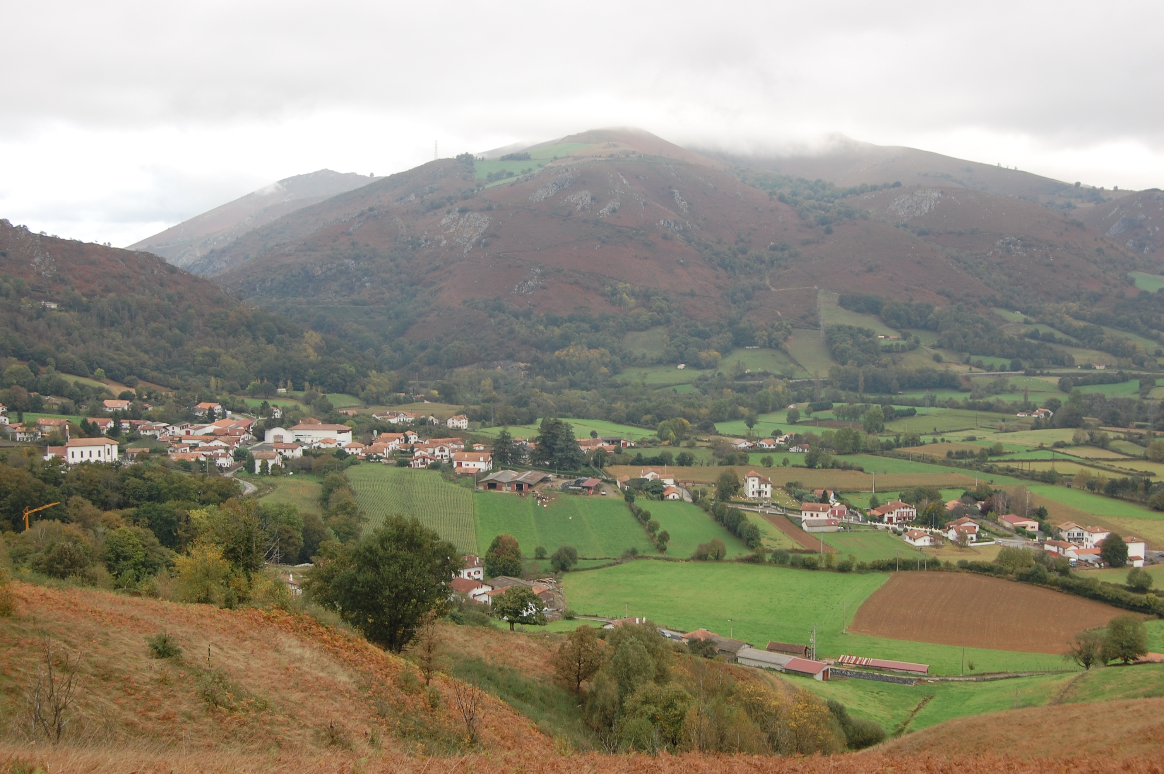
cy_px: 387
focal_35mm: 42
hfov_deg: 46.4
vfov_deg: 31.8
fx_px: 1357
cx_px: 582
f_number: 8
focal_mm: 28
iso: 200
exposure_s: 1/100
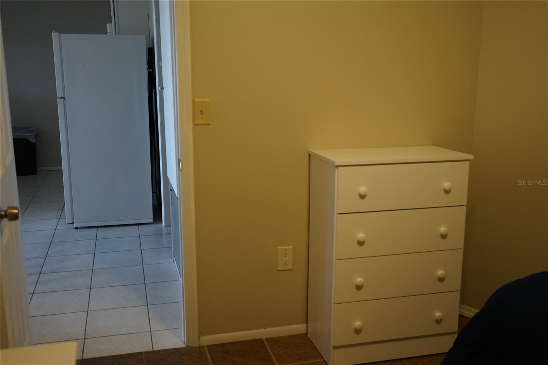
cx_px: 274
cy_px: 182
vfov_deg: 36.9
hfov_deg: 53.1
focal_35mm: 36
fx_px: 548
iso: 1600
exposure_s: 1/160
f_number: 4
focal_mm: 36
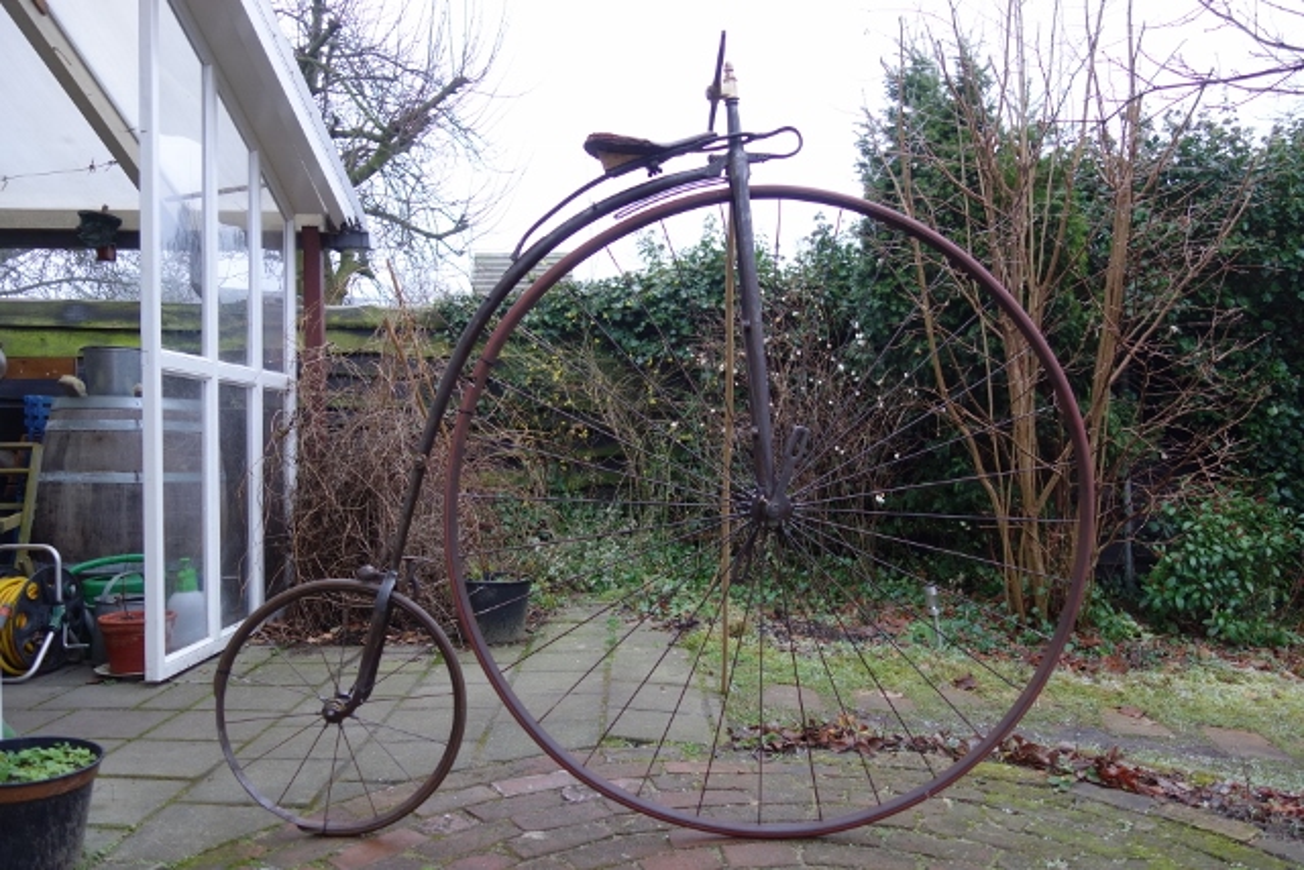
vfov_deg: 46.4
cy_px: 435
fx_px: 1014
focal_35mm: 28
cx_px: 652
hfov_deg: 65.5
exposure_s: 1/60
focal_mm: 10.4
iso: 125
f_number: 1.8
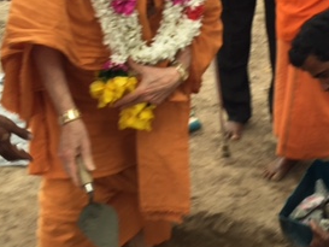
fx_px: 647
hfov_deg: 28.5
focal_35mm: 68
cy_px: 72
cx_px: 195
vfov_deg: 21.5
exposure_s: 1/60
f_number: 2.2
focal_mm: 4.15
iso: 40
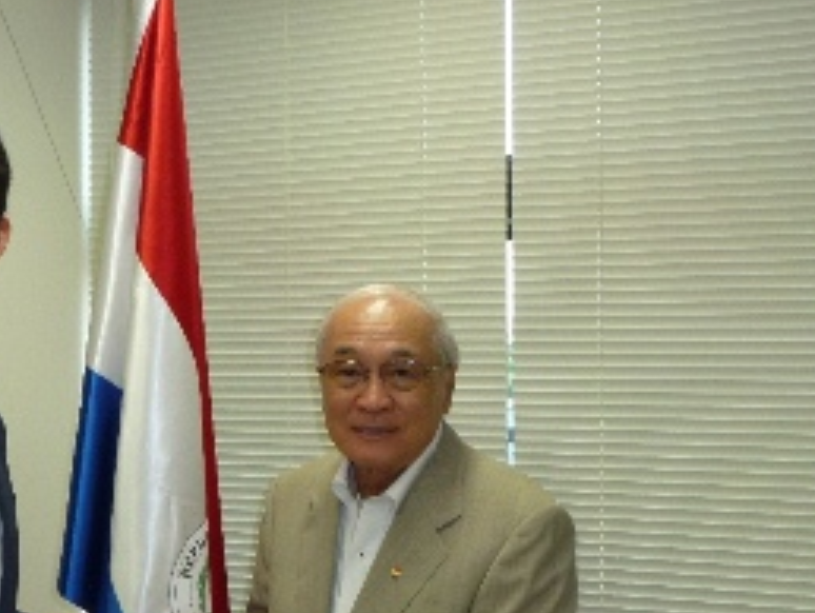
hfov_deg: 32.3
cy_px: 337
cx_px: 164
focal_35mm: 58
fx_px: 1367
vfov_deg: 25.3
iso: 200
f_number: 3.6
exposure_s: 1/60
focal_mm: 5.9
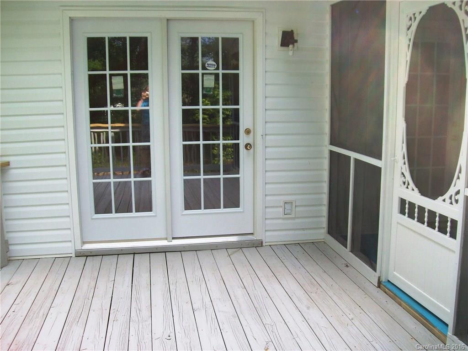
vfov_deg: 39.7
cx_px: 234
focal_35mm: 36
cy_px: 176
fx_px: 487
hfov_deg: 51.4
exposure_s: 1/162
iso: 80
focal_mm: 6
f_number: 2.7
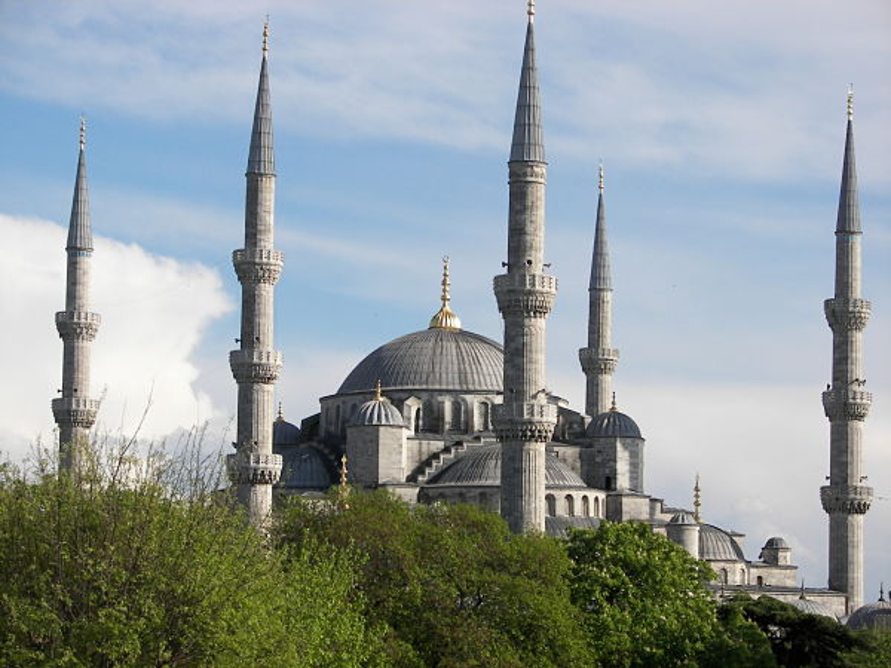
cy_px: 334
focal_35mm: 117
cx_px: 446
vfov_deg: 12.7
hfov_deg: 16.8
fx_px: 3012
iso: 50
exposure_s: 1/800
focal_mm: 19.5
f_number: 3.2
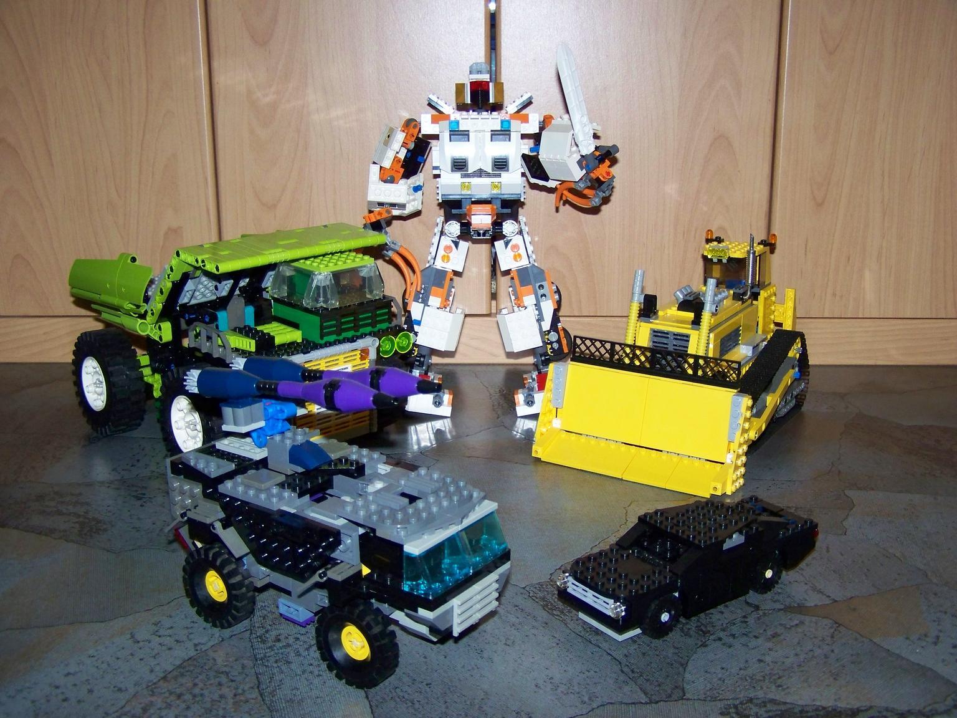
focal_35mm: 38
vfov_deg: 37.7
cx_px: 478
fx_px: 1051
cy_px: 359
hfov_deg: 49.0
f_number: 2.8
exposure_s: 1/30
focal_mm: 6.3
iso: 200
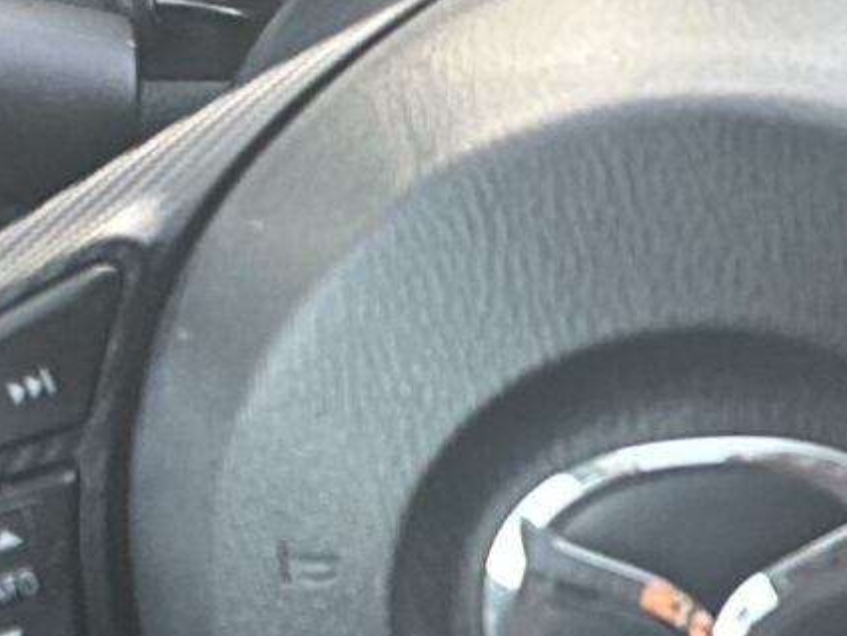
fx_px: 3548
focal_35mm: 145
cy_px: 378
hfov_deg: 12.5
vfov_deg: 10.2
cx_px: 1516
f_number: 1.78
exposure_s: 1/60
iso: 640
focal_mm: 6.86
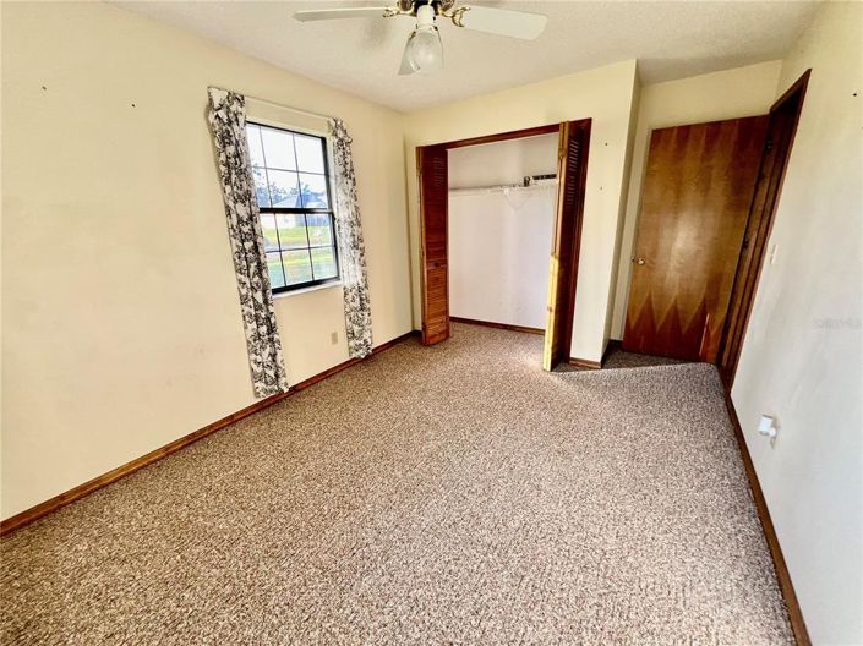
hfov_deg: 106.2
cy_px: 323
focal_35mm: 13
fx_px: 324
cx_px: 432
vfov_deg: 89.9
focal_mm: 1.57
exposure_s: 1/99
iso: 100
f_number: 1.8
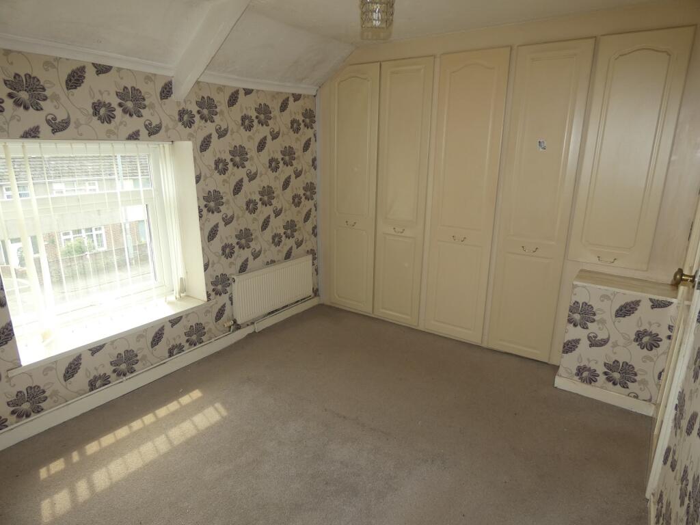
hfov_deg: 81.7
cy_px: 262
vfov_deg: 66.0
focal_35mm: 20
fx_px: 404
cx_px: 350
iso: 80
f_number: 2.8
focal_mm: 3.6
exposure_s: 1/125
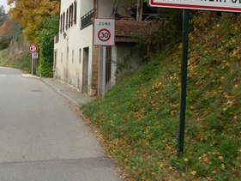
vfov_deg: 18.0
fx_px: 564
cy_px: 30
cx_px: 66
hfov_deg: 23.9
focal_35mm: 81
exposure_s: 1/235
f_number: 2.9
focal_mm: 6.3
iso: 79
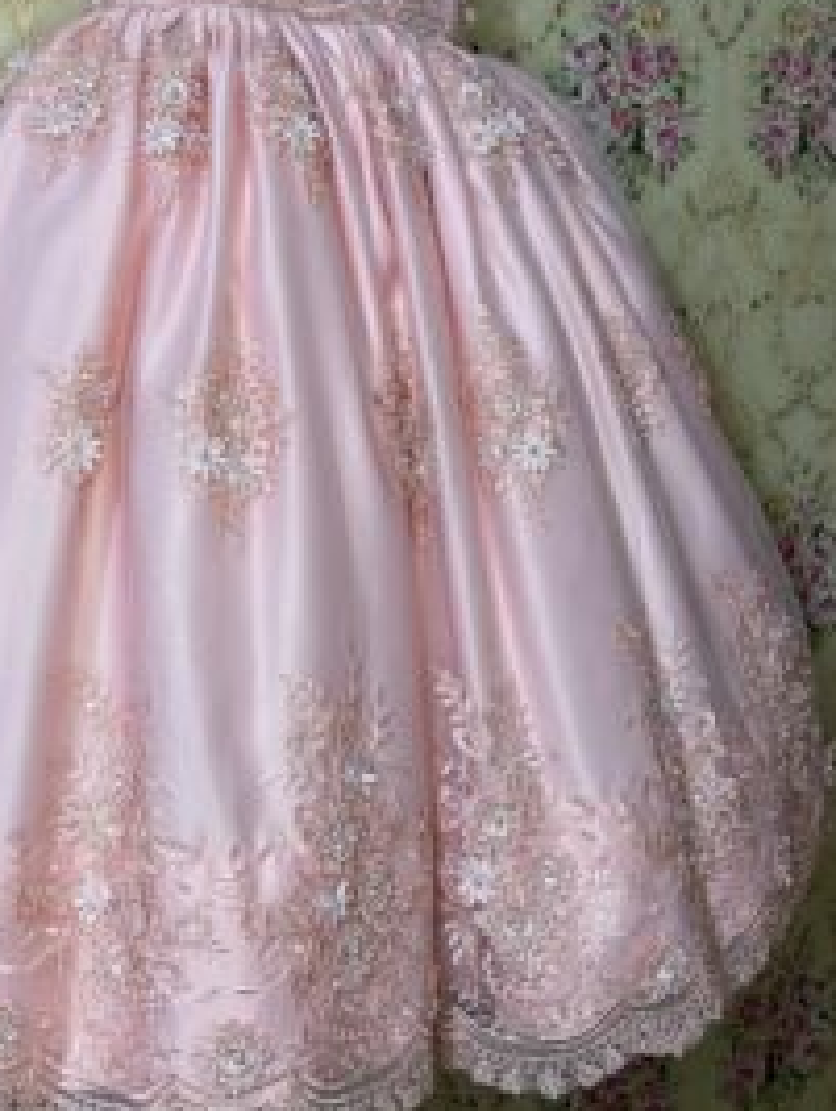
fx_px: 1349
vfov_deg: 44.1
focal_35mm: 42
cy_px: 370
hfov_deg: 34.2
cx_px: 287
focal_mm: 4.25
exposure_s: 1/61
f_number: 1.8
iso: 125
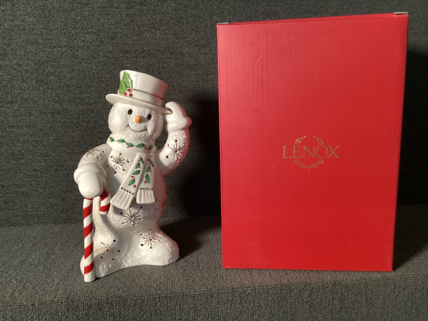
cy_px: 160
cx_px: 214
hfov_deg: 58.3
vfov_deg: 45.4
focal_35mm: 31
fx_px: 383
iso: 400
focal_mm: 3.3
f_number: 2.4
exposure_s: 1/60
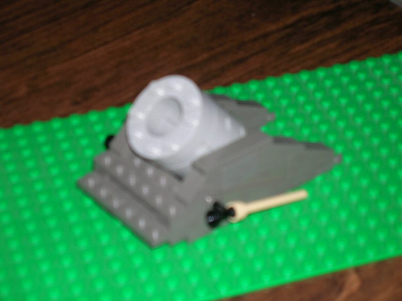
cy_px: 150
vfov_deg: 14.5
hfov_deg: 19.3
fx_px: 1184
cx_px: 201
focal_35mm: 102
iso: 50
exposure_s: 1/60.1
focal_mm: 17.1
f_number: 4.9
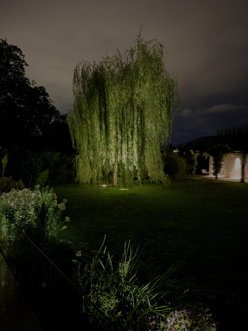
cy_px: 166
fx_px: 229
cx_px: 124
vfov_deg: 71.6
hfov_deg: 56.8
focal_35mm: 24
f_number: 1.78
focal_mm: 6.76
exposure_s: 1/5
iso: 3200
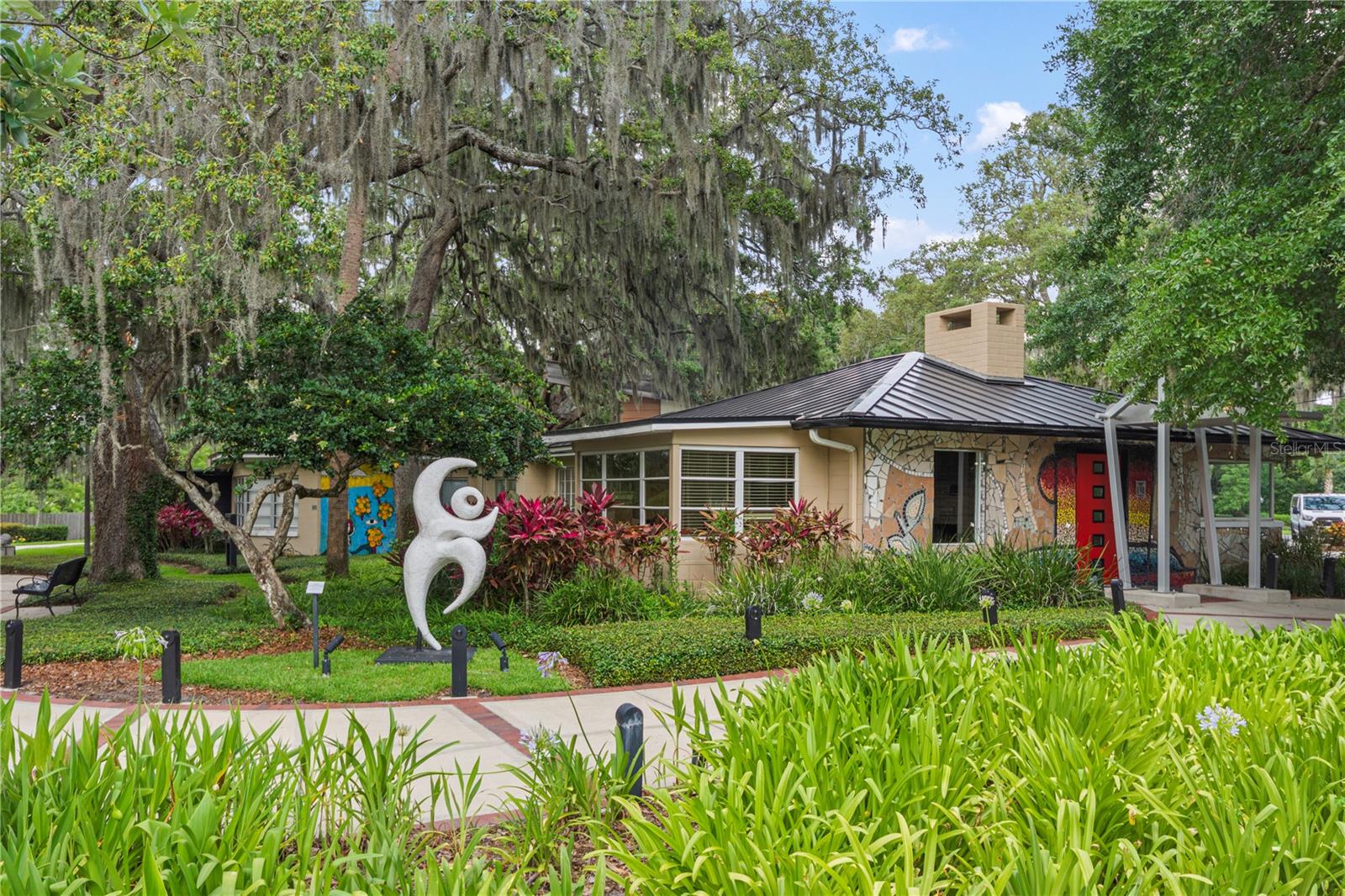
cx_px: 672
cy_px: 448
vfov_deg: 43.6
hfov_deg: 61.9
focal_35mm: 30
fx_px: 1121
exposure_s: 1/50
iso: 100
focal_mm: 20
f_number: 5.6
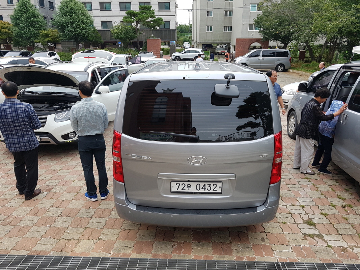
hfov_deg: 67.3
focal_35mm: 26
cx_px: 180
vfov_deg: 53.1
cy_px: 135
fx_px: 270
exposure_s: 1/698
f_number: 1.7
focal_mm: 4.2
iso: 50
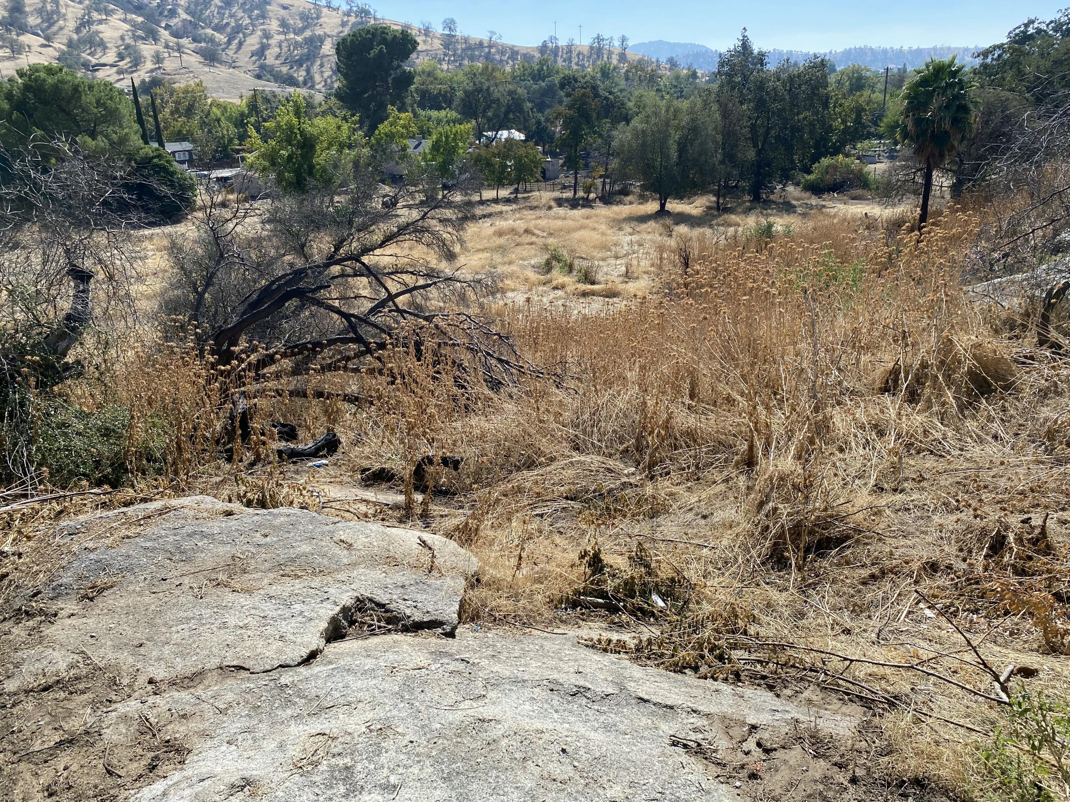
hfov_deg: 67.3
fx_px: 804
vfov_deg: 53.1
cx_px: 535
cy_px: 401
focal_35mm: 26
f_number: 1.8
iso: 32
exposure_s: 1/2463
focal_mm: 4.25
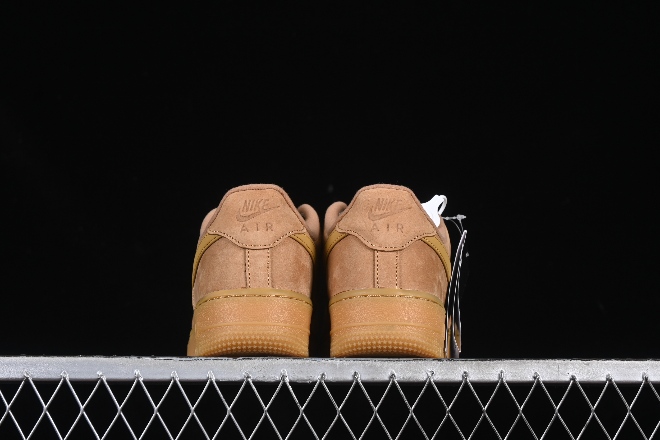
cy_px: 220
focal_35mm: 75
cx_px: 330
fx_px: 1375
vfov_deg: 18.2
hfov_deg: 27.0
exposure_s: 1/60
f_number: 7.1
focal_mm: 50
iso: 160
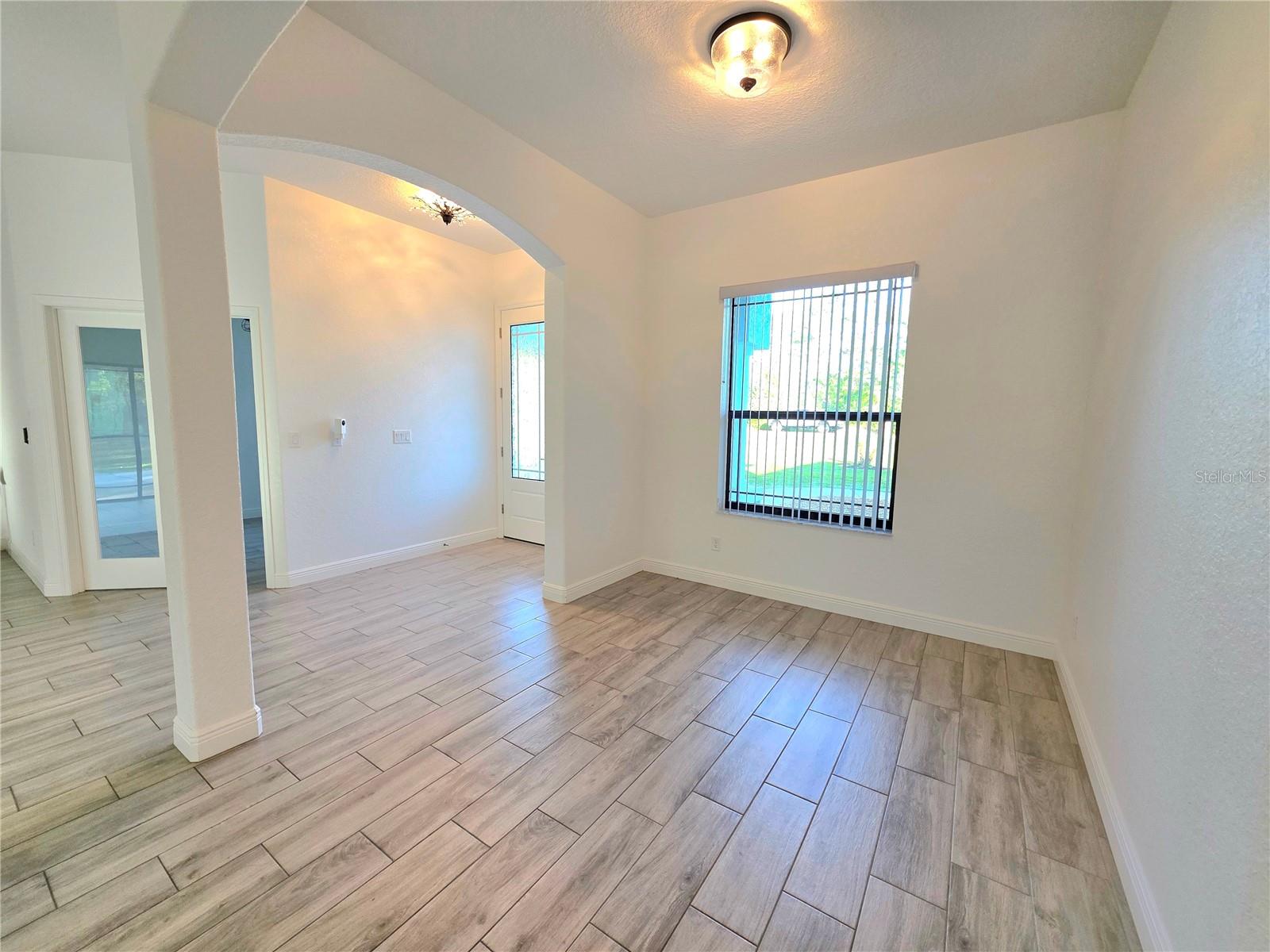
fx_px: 477
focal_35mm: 13
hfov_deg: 106.2
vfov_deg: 89.9
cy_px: 476
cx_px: 635
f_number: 1.9
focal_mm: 2.2
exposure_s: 1/120
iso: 125
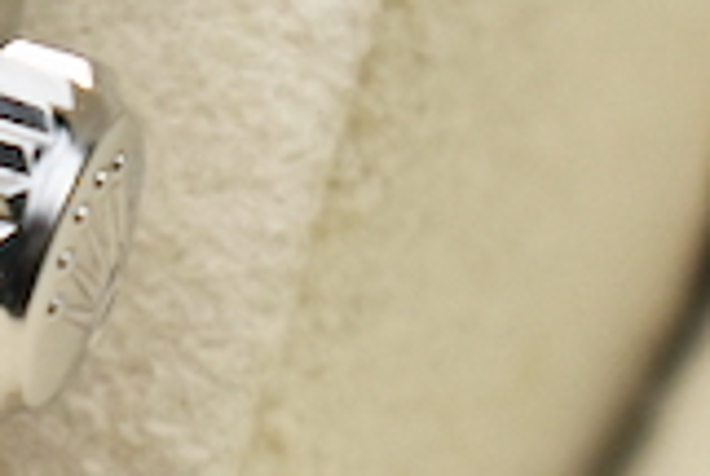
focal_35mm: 655
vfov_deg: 2.1
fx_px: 12941
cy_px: -322
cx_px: -1169
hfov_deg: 3.1
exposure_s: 1/125
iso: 400
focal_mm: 55
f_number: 7.1
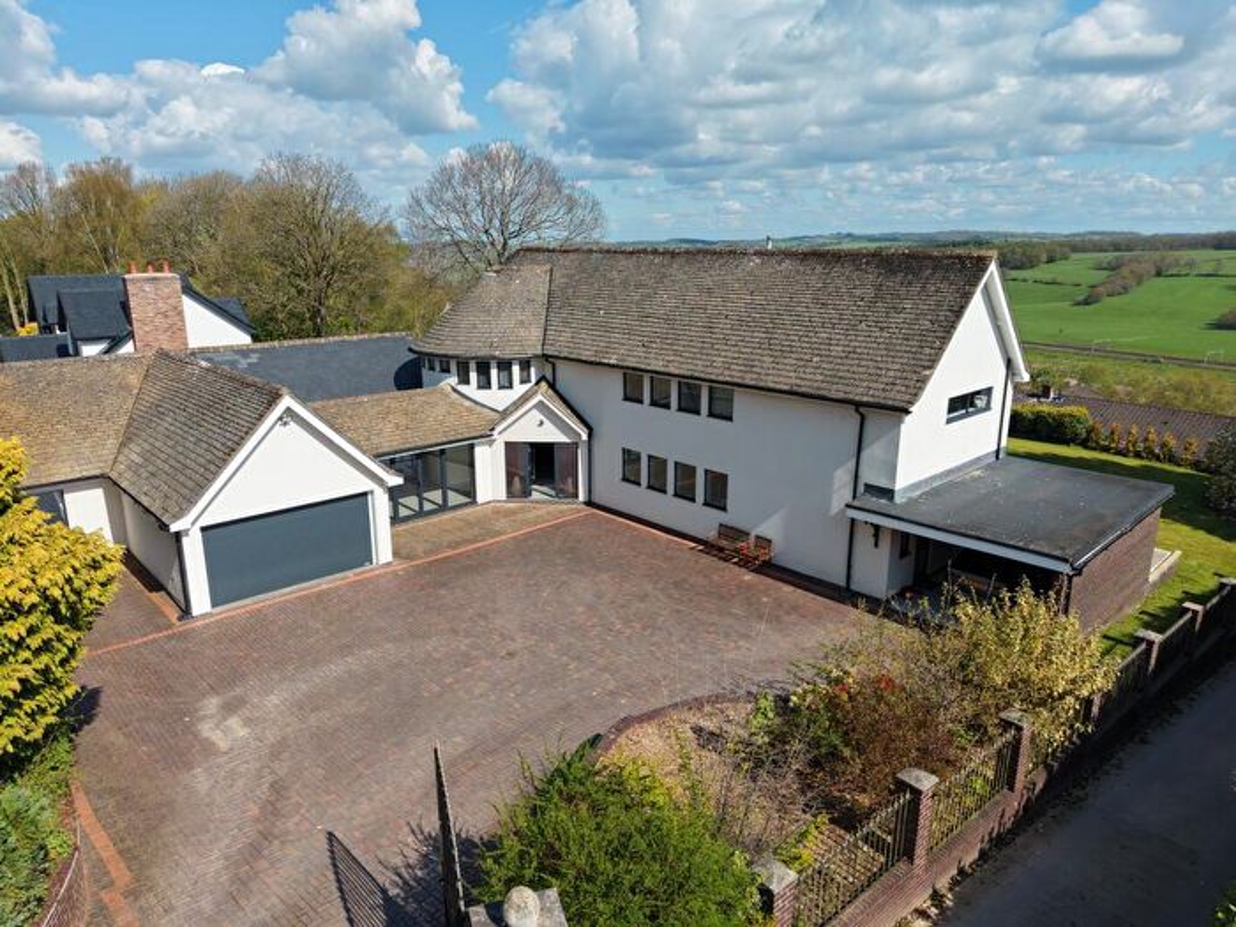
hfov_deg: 71.6
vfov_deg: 56.8
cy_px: 464
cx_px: 618
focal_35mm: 24
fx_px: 857
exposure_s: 1/6000
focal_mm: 8.67
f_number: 1.8
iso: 270
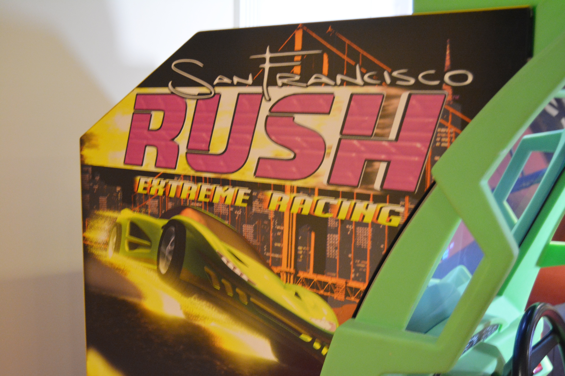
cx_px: 282
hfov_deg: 49.6
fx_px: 612
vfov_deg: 34.2
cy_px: 188
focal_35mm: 39
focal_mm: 26
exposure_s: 1/30
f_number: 4
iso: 2500
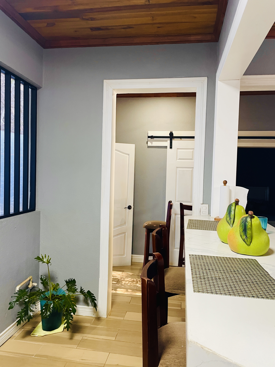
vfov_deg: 67.3
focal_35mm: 26
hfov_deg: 53.1
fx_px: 275
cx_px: 138
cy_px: 184
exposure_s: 1/60
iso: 250
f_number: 1.6
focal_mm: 4.2
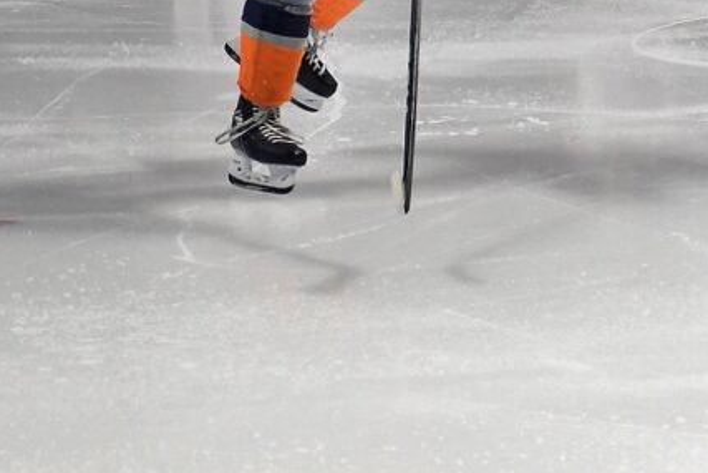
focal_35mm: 177
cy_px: 172
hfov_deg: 11.3
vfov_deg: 7.8
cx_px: 925
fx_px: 3482
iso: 4000
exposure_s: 1/1000
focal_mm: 42
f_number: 4.5
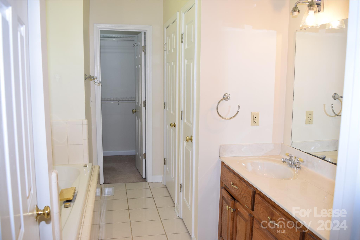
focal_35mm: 32
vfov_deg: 41.7
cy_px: 120
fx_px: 315
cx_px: 180
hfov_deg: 59.5
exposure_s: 1/100
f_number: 5
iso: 400
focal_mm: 21
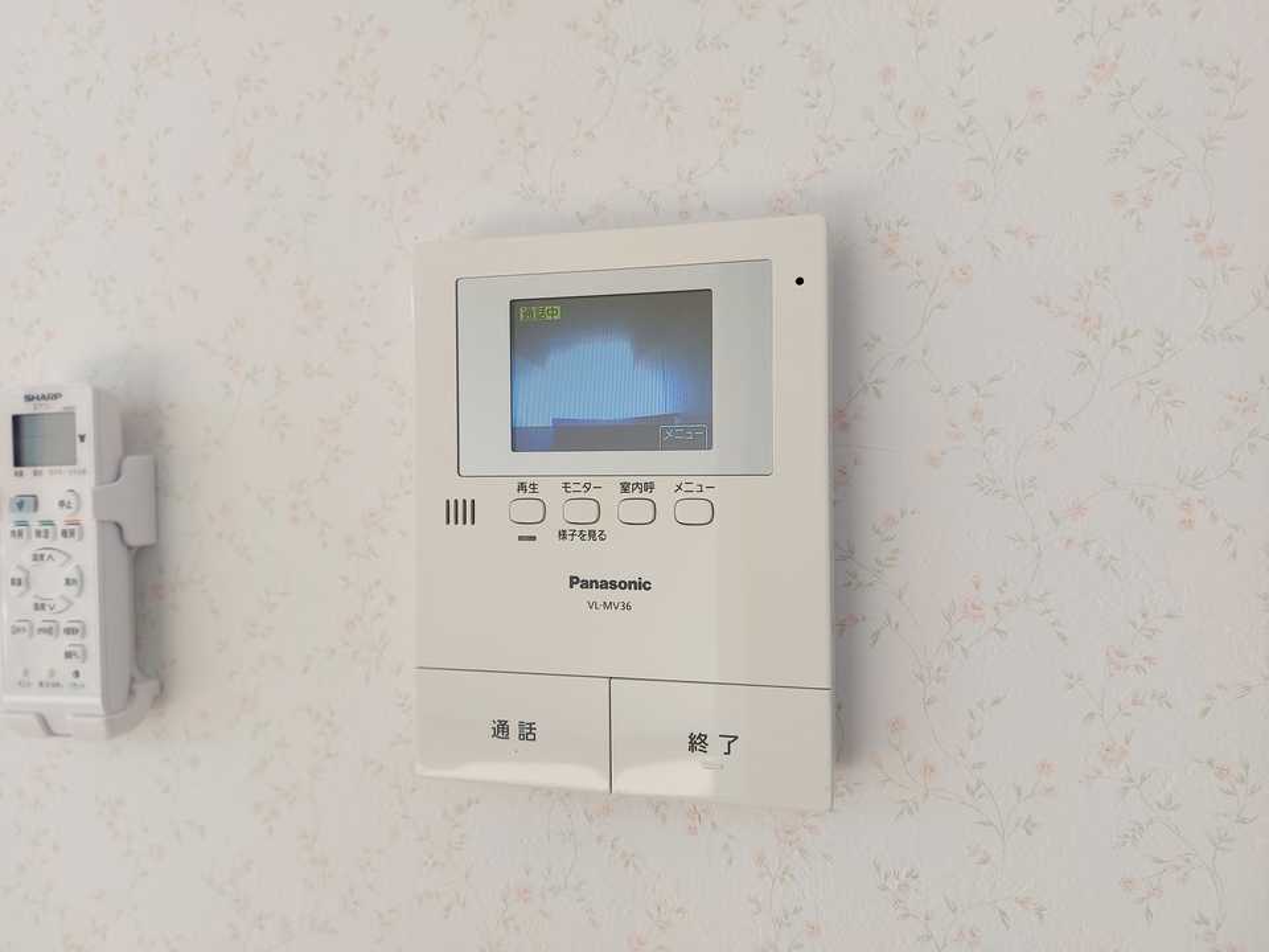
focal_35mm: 24
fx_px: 880
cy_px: 476
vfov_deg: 56.8
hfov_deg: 71.6
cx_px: 634
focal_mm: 5.23
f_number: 1.8
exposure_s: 1/120
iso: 25
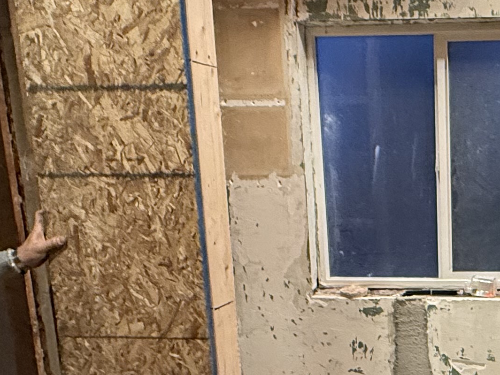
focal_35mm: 53
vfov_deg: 26.6
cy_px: 335
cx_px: 479
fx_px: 766
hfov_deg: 33.6
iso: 400
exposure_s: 1/60
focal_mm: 2.22
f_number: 2.2
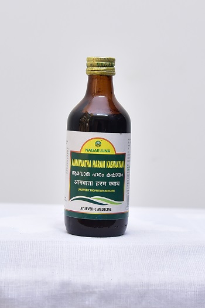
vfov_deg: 44.5
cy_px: 154
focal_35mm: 44
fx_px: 376
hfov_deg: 30.5
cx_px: 102
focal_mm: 44
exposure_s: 1/100
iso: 1250
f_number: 4
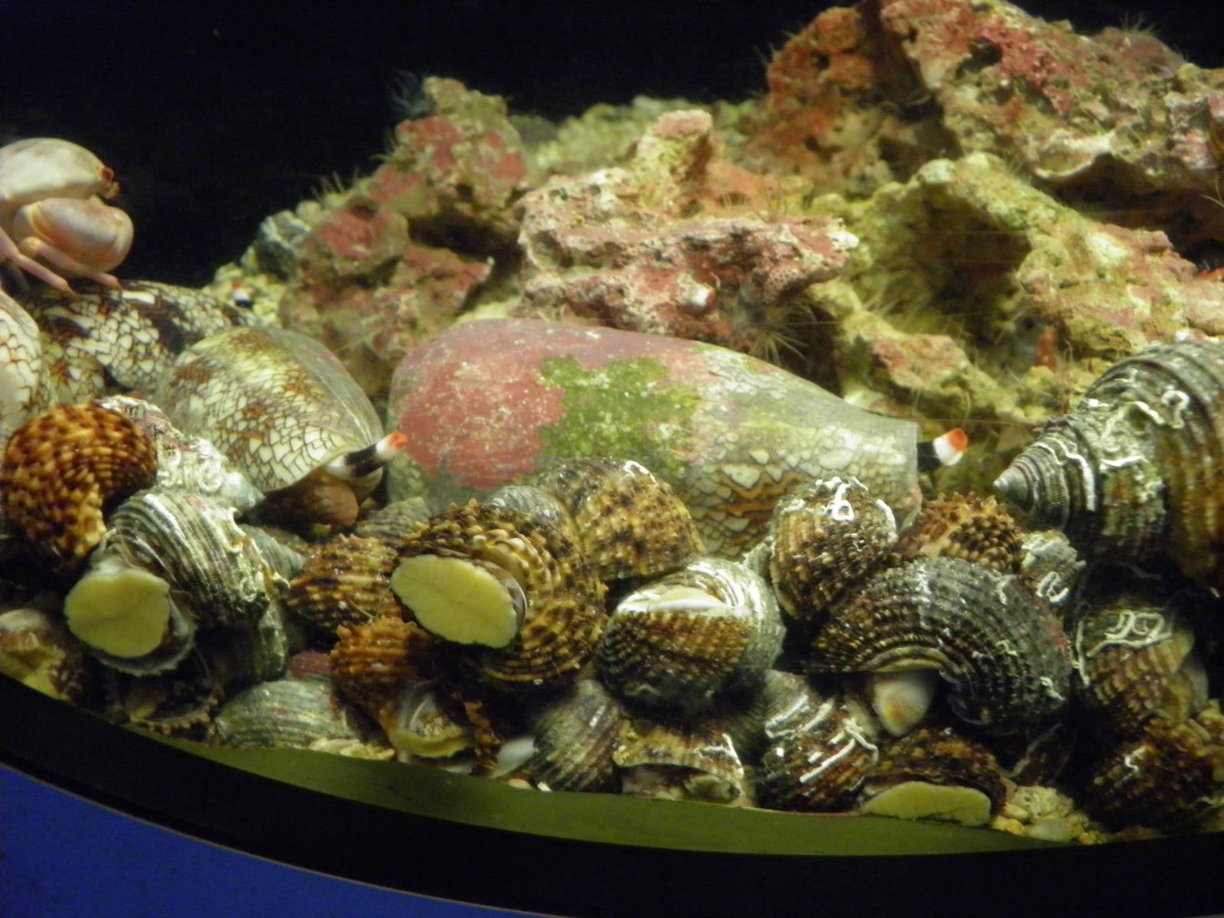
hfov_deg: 60.0
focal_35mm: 30
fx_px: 1061
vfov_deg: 46.8
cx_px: 612
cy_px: 459
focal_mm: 5.5
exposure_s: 1/10
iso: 400
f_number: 3
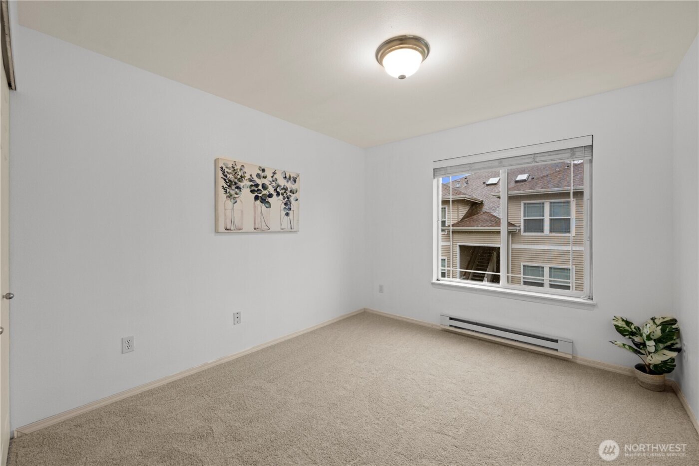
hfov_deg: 104.3
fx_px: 272
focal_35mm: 14
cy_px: 233
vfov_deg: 81.2
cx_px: 350
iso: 200
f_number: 8
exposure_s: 1/2.5
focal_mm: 14
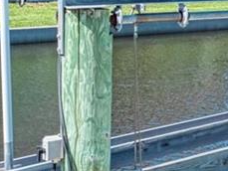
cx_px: 579
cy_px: -44
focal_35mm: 94
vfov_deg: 15.1
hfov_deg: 13.5
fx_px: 619
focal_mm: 14
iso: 250
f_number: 7.1
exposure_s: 1/200
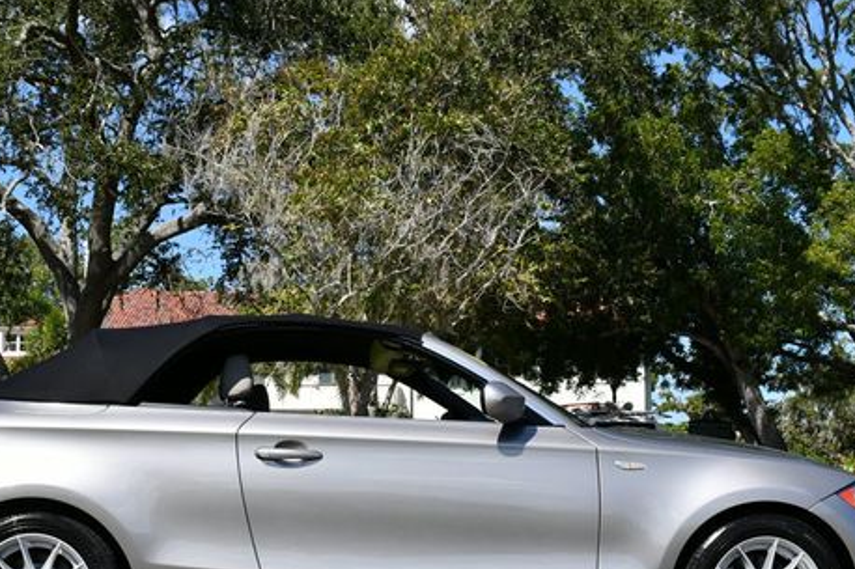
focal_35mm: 56
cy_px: 384
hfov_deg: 35.6
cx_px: 358
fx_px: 1329
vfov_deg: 24.0
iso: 100
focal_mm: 20
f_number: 9
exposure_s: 1/320
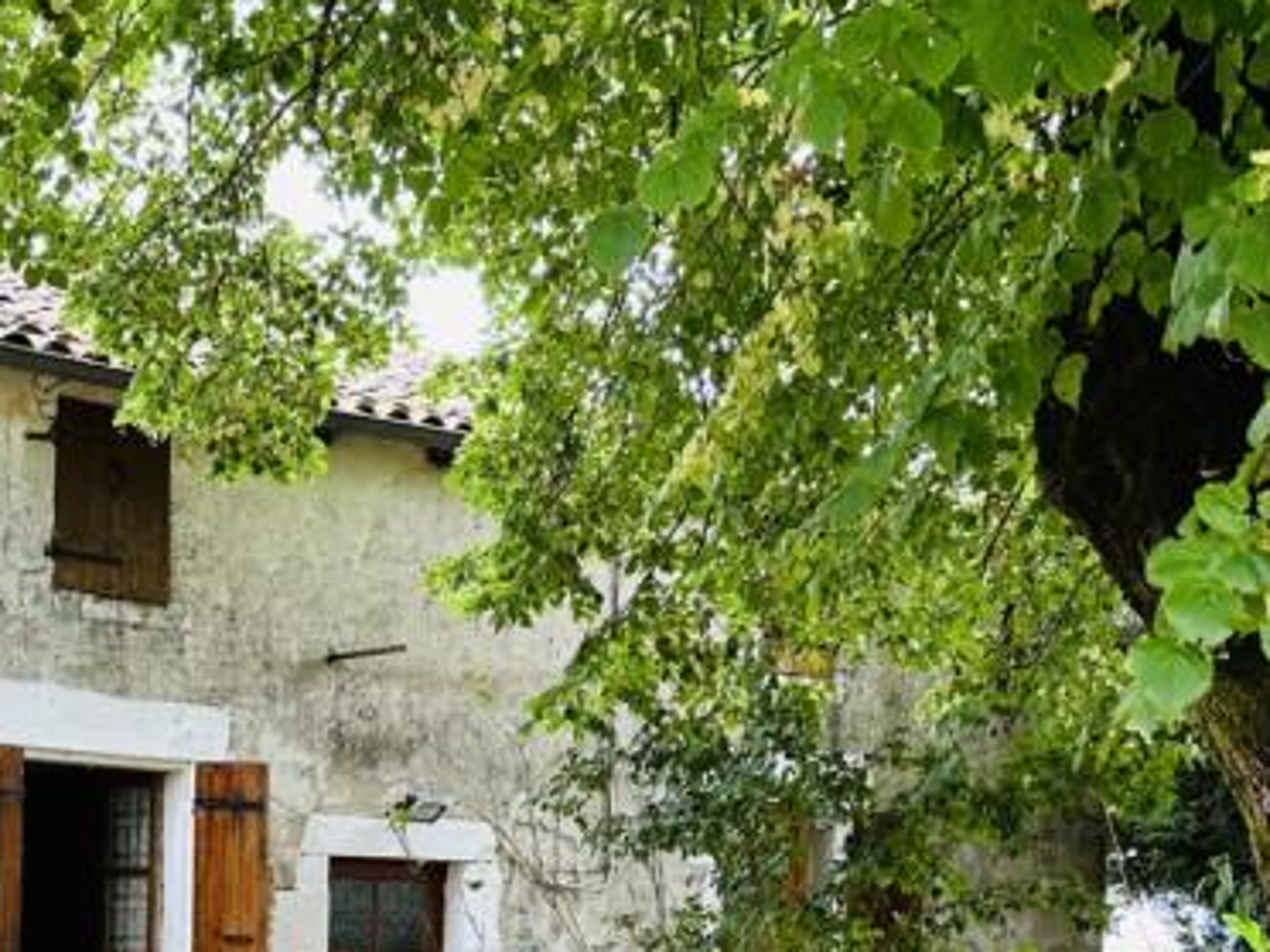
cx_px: 519
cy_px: 966
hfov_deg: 29.3
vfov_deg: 21.4
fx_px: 2421
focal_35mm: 66
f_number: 1.78
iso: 100
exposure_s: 1/121
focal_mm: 6.86
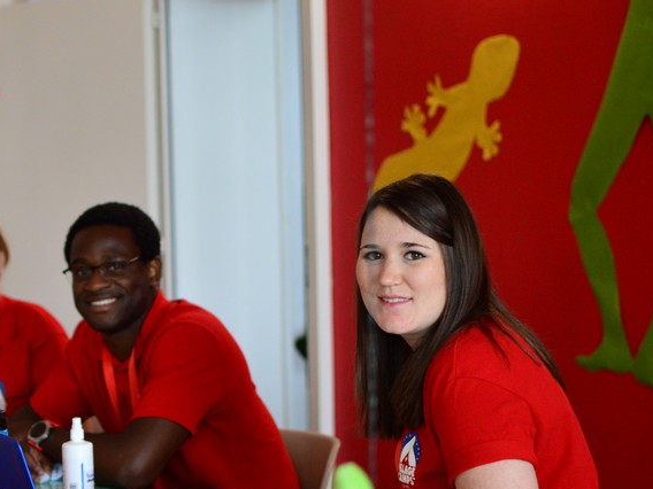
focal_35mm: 91
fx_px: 1714
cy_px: 346
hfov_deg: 21.2
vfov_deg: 16.2
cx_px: 106
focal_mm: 35
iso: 800
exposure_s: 1/320
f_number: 1.8
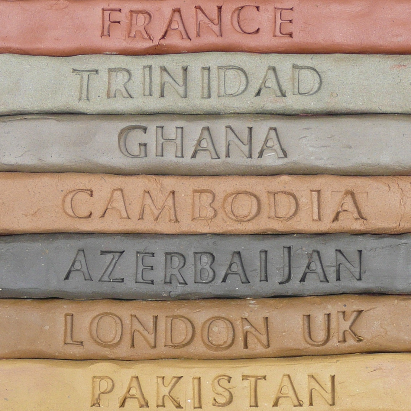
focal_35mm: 82
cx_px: 221
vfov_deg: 20.9
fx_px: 1101
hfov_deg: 21.1
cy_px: 330
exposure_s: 1/125
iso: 100
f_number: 4.1
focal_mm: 7.3
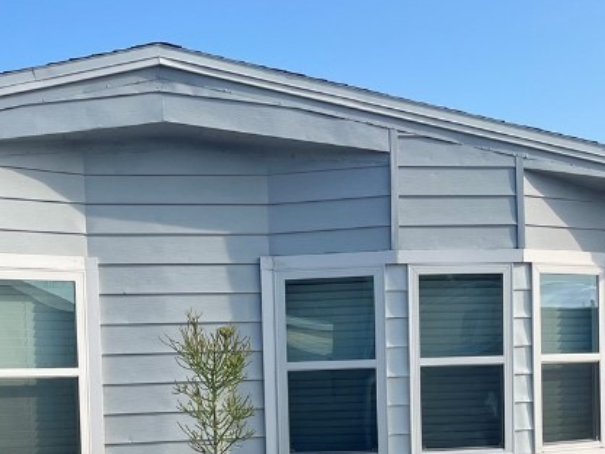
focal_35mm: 64
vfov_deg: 22.3
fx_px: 1119
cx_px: 243
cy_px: 429
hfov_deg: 30.2
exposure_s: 1/2571
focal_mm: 5.1
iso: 50
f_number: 1.6
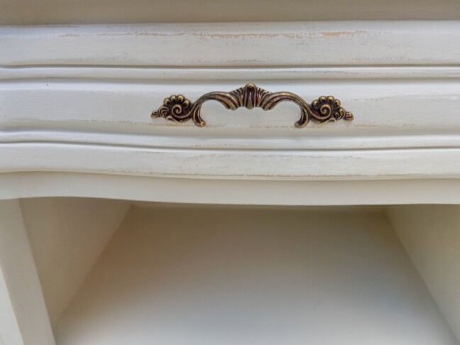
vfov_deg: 49.7
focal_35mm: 28
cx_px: 230
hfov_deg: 63.4
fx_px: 372
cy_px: 172
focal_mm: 3.57
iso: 109
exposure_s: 1/301
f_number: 1.8
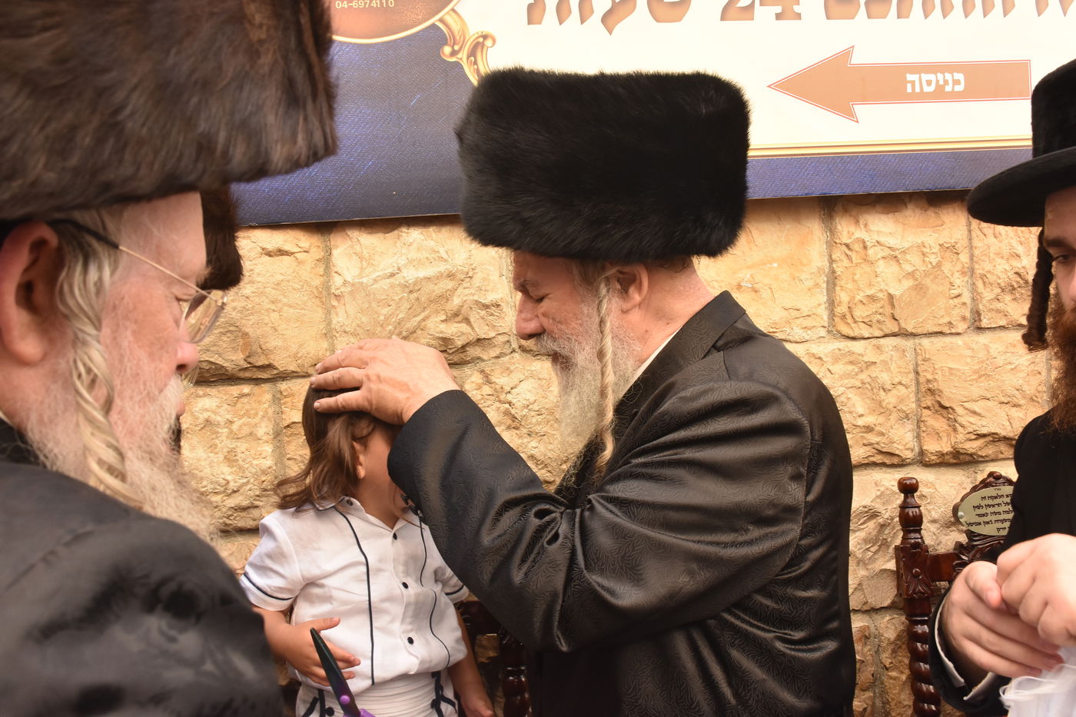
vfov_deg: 38.4
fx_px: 1031
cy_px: 358
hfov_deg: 55.1
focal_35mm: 34
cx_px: 538
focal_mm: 23
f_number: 11
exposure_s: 1/100
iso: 1000
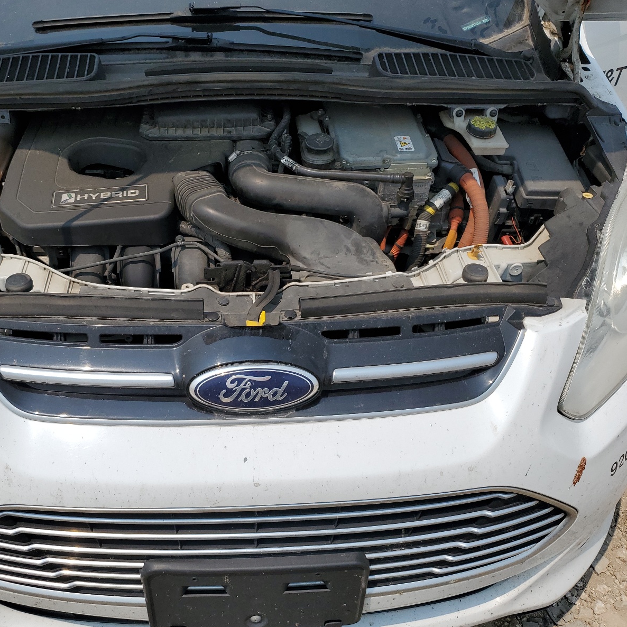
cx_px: 251
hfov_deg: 52.2
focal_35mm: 31
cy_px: 315
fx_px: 635
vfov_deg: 52.5
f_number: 1.5
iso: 50
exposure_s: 1/10000
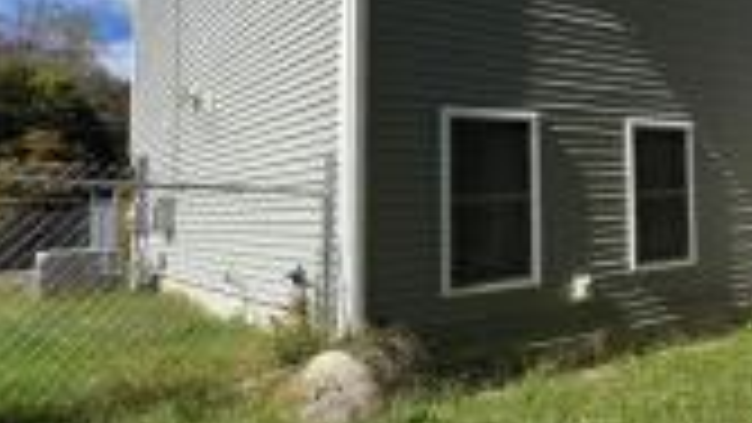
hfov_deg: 50.2
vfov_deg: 34.3
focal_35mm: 34
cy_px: 140
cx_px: 702
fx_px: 678
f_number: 1.9
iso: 40
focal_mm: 2.2
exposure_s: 1/1936
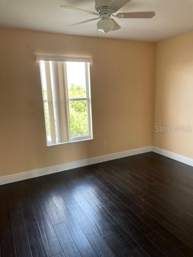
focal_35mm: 26
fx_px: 193
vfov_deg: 67.3
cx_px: 96
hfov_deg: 53.1
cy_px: 128
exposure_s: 1/121
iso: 100
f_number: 1.6
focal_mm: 4.2
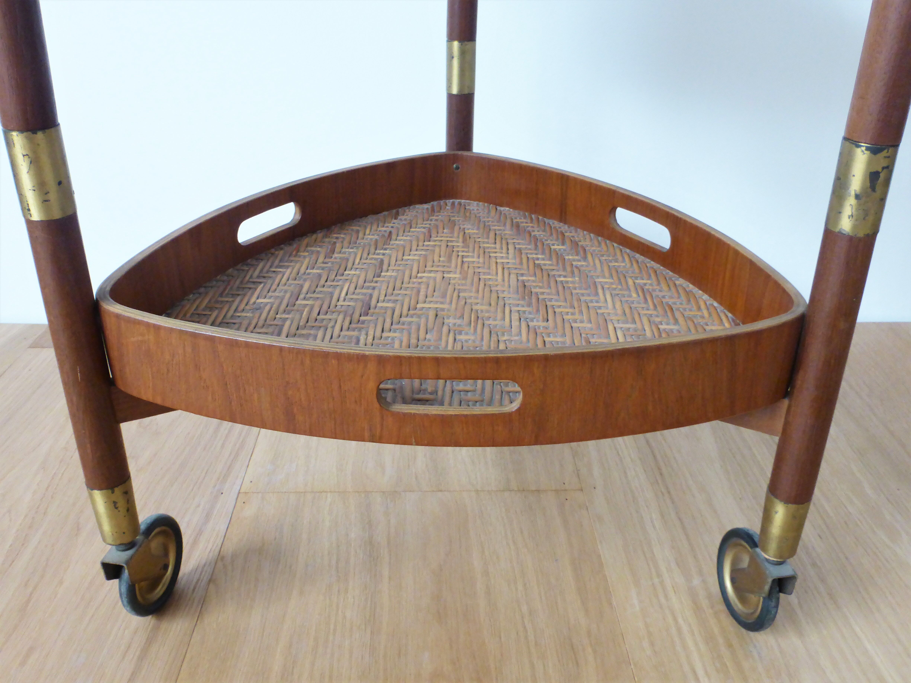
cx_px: 456
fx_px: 816
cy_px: 342
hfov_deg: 58.4
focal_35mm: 31
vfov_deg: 45.4
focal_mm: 5.4
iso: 400
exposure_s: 1/20
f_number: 3.6
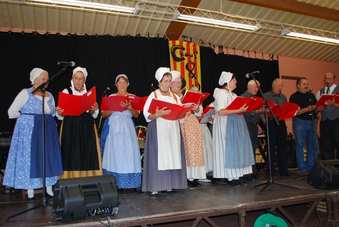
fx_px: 283
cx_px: 170
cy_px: 114
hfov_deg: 61.9
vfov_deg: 43.7
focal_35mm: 30
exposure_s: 1/60
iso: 200
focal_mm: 20
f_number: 3.8
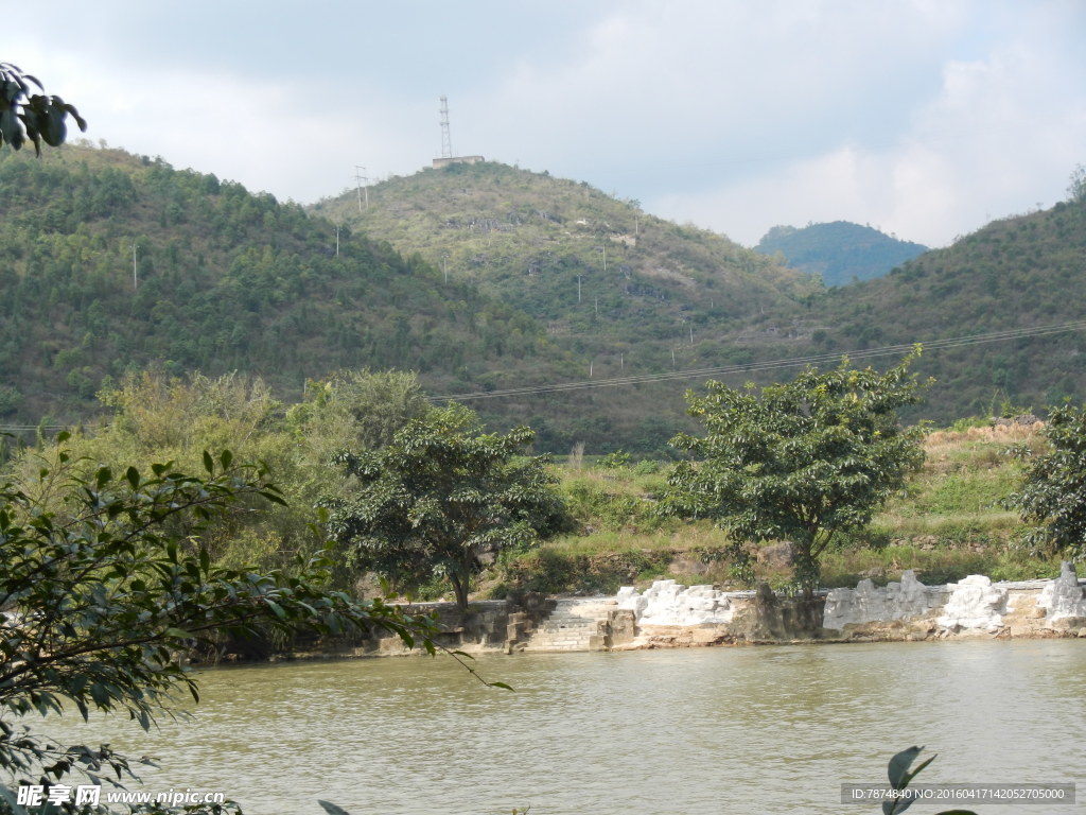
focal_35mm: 76
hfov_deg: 25.7
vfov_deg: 19.4
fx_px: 2384
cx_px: 543
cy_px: 408
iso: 125
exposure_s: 1/500
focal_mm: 13.6
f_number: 4.4
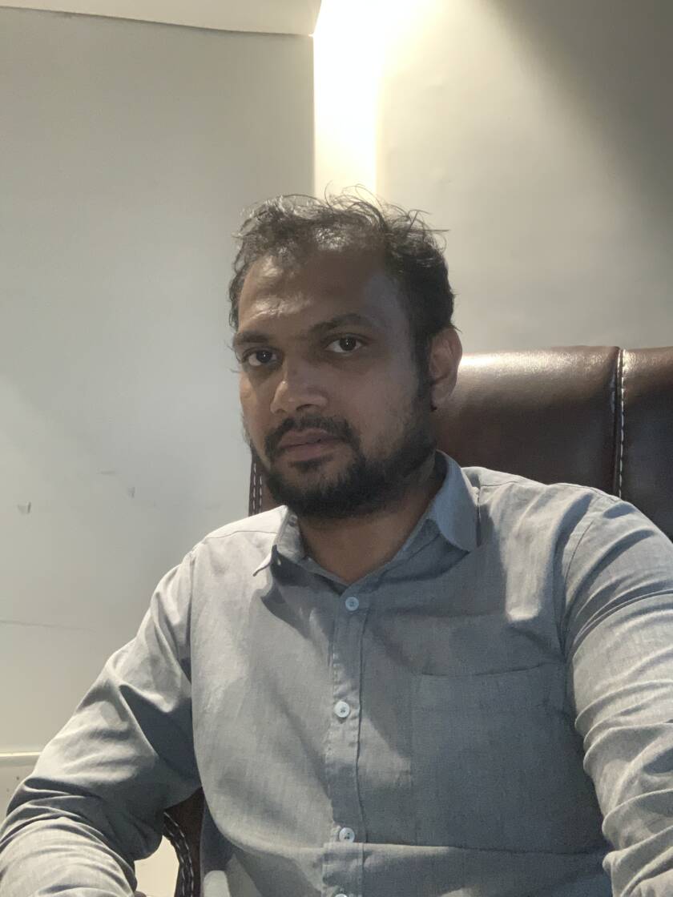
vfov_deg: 56.8
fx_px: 830
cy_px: 448
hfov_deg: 44.2
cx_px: 336
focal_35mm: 32
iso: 500
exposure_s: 1/33
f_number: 2.2
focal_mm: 2.87
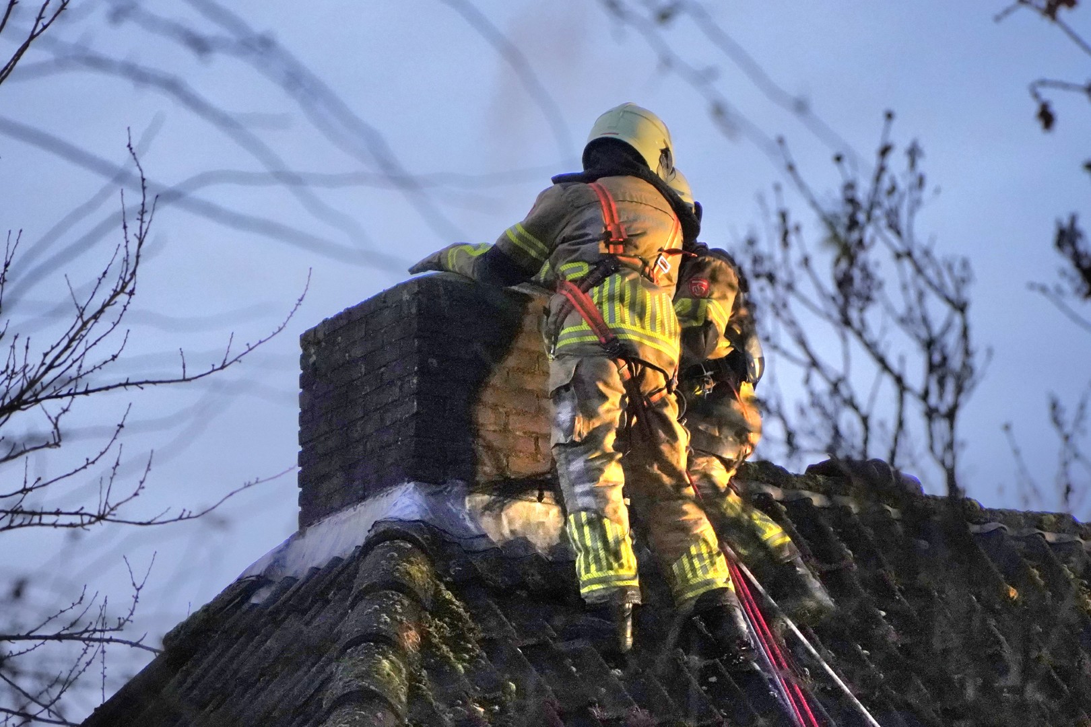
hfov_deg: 6.9
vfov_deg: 4.6
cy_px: 364
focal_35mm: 300
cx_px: 546
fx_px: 9091
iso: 12800
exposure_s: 1/60.2
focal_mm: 200
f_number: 5.6
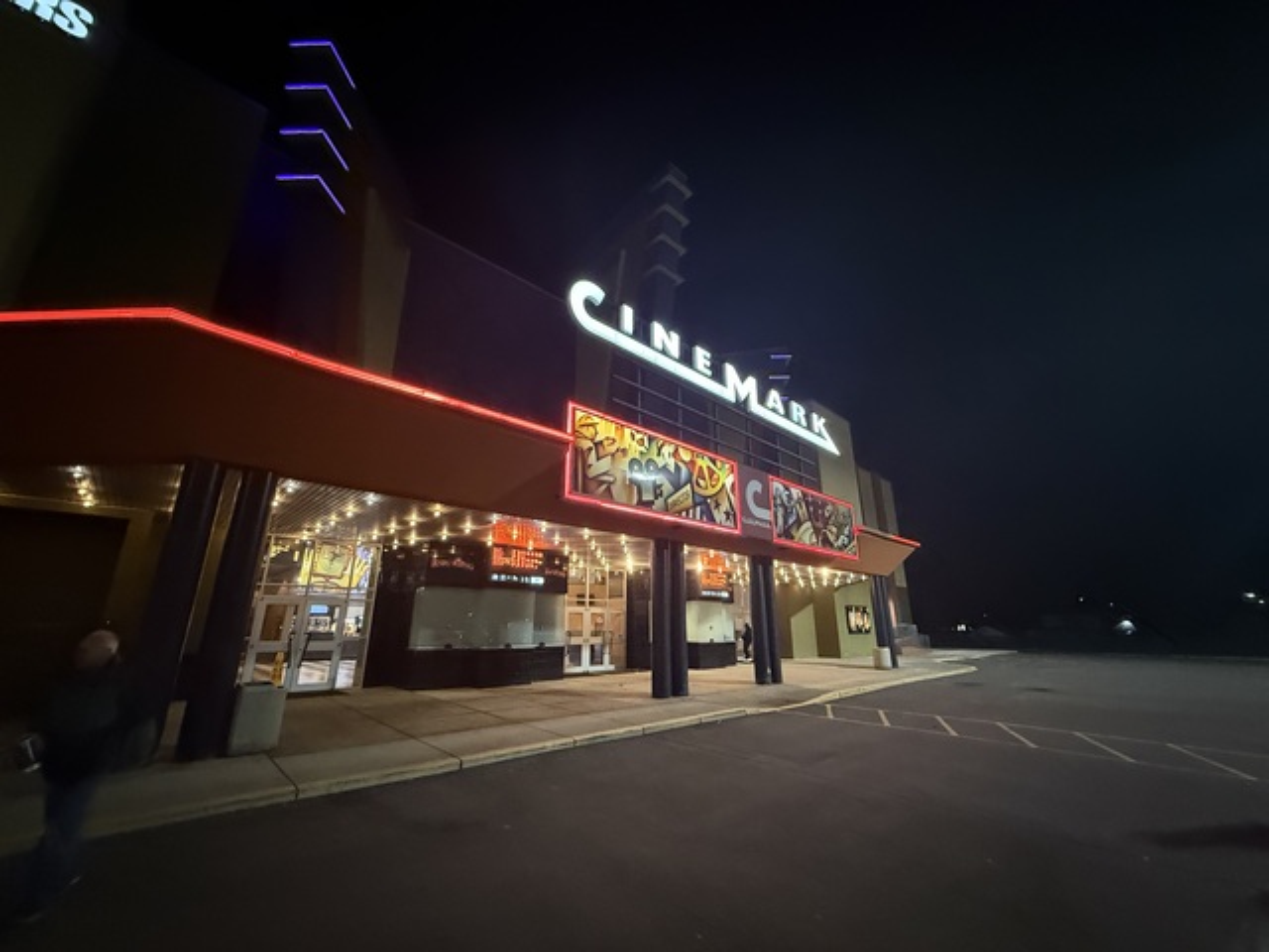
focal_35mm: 14
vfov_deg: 85.7
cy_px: 476
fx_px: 513
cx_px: 634
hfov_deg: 102.1
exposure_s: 1/40
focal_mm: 2.22
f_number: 2.2
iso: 1000
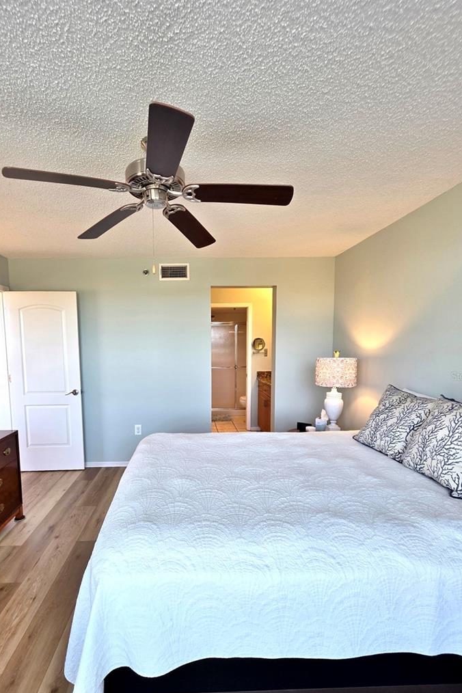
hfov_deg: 73.2
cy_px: 376
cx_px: 192
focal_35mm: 16
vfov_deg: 96.5
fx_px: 308
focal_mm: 2.2
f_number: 1.9
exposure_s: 1/120
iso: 125
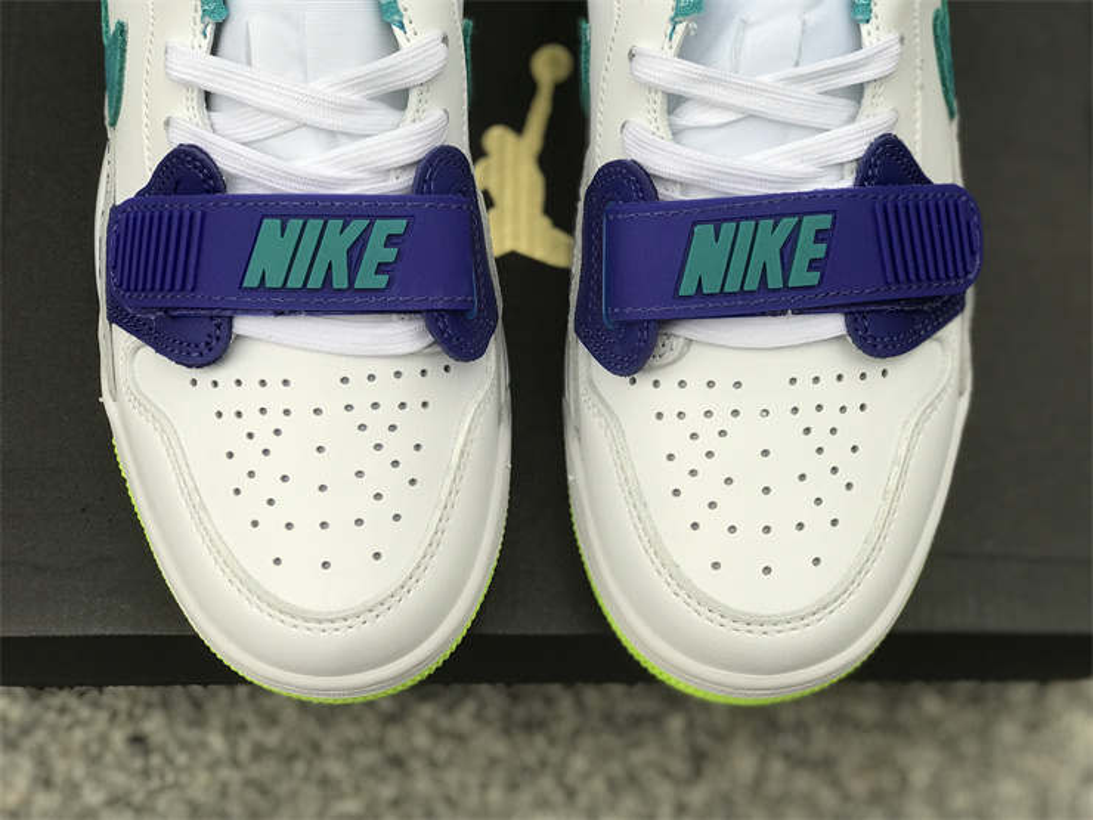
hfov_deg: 33.8
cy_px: 410
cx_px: 546
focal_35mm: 57
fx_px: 1800
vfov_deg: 25.7
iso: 20
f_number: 2.8
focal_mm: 6.6
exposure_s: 1/50
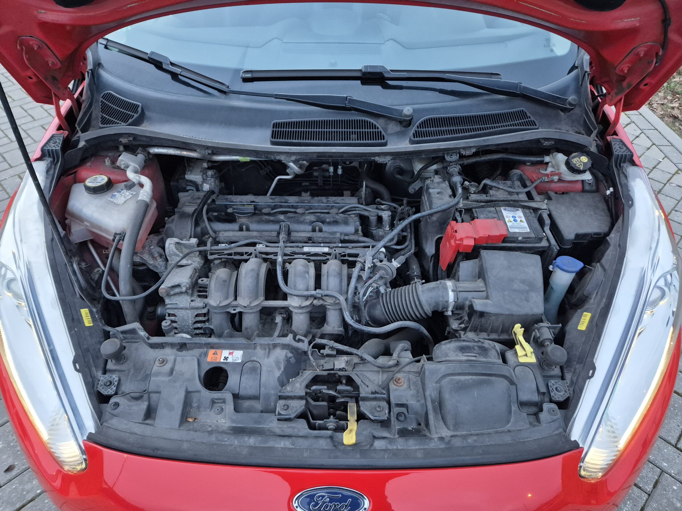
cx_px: 341
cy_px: 256
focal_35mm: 23
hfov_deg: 73.9
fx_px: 453
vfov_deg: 58.9
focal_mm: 5.4
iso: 1250
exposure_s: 1/100
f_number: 1.8
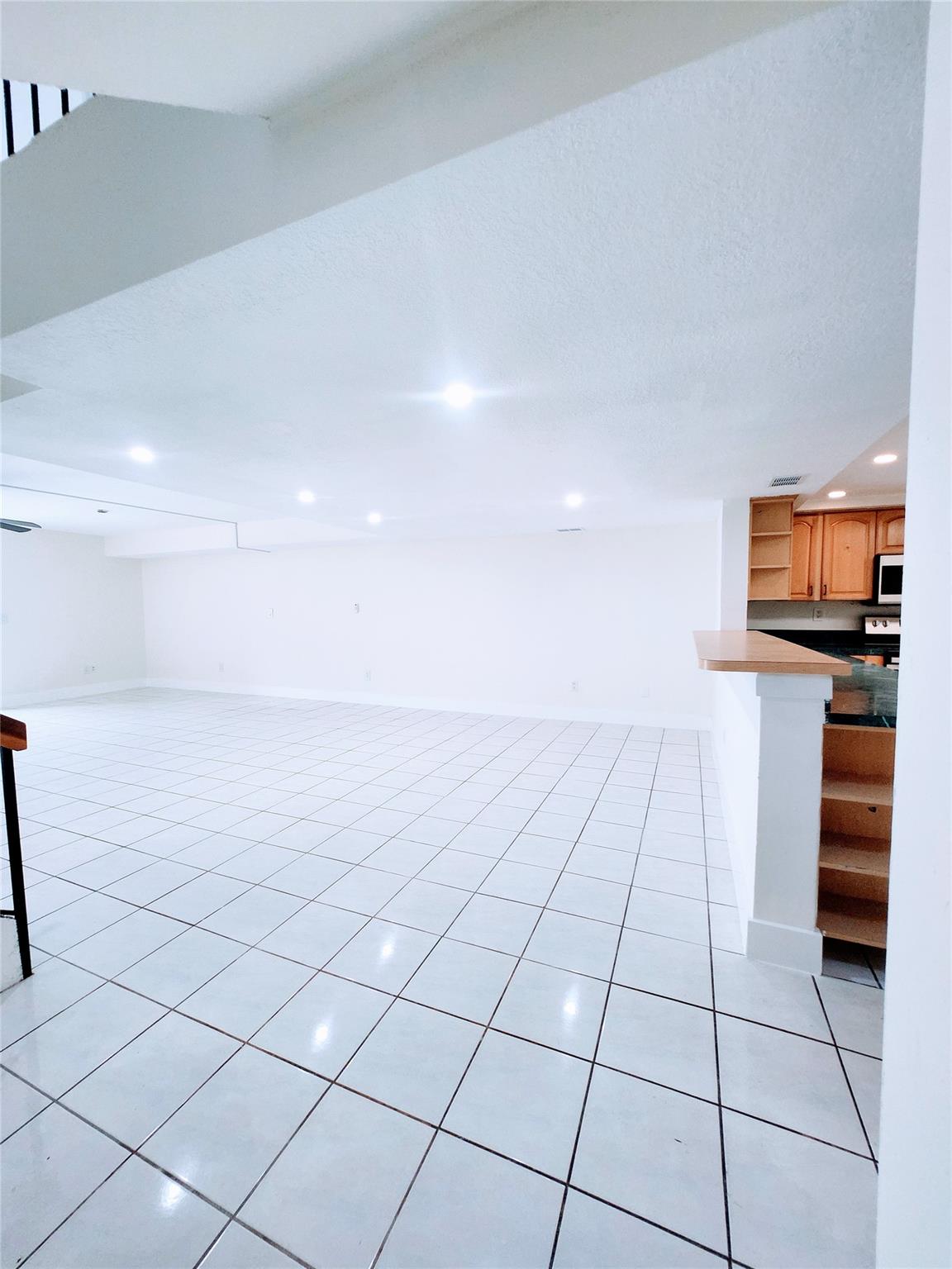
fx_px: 477
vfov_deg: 106.2
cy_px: 634
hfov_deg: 89.9
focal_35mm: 13
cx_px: 476
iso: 200
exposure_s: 1/60
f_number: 2.2
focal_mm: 1.74
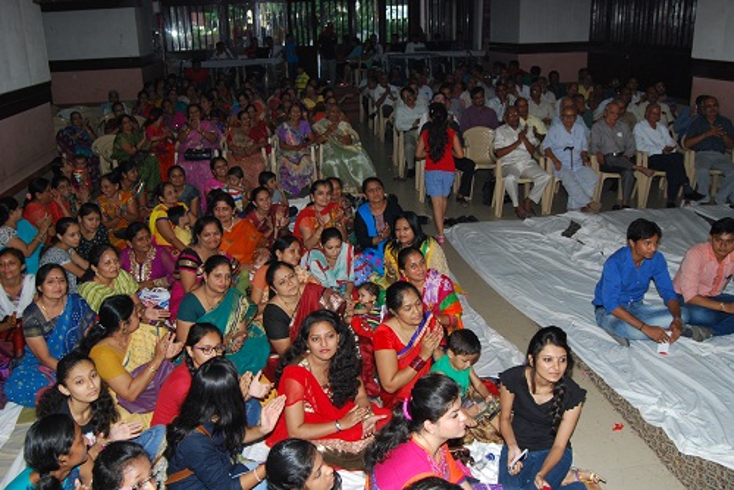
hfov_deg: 57.2
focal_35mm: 33
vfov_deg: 40.0
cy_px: 245
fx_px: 673
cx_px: 367
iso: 400
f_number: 6.3
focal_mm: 22
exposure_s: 1/100
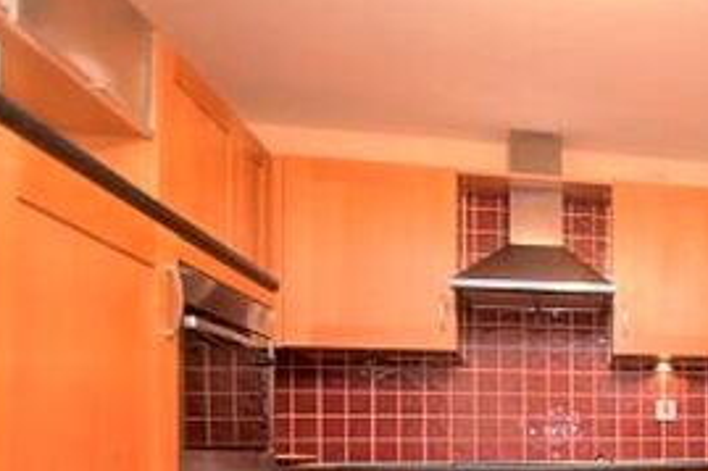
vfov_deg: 31.8
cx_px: 800
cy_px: 458
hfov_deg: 39.4
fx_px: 767
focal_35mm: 39
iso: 1100
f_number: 3.5
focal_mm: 10
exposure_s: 1/60
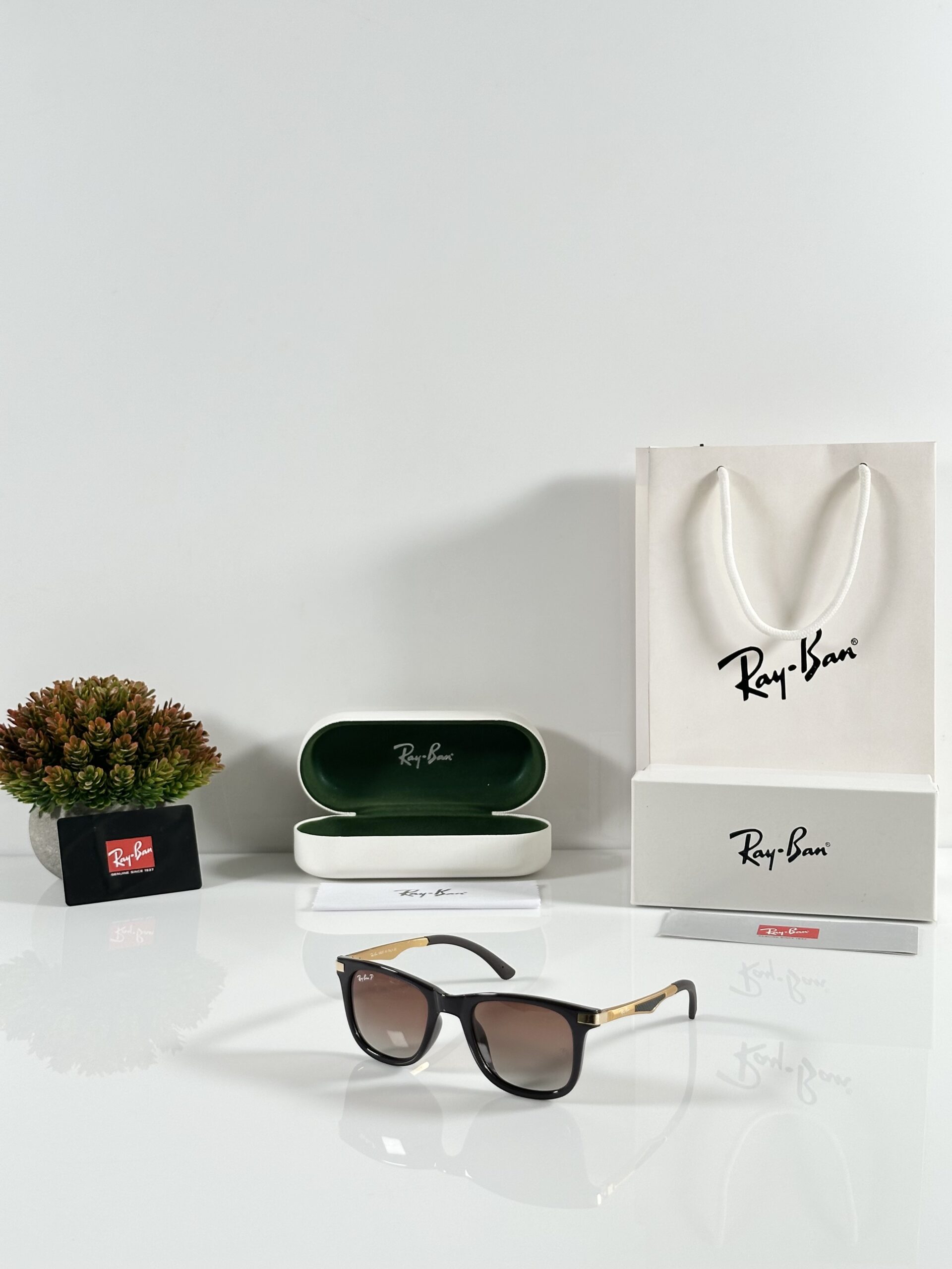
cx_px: 476
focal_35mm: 48
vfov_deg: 39.7
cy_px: 634
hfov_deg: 30.3
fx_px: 1760
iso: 80
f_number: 1.78
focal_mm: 6.86
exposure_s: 1/100
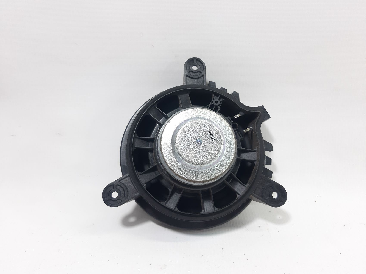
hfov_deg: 65.3
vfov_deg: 51.3
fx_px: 285
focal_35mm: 27
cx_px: 183
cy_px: 137
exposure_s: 1/50
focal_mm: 3.93
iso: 64
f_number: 1.7
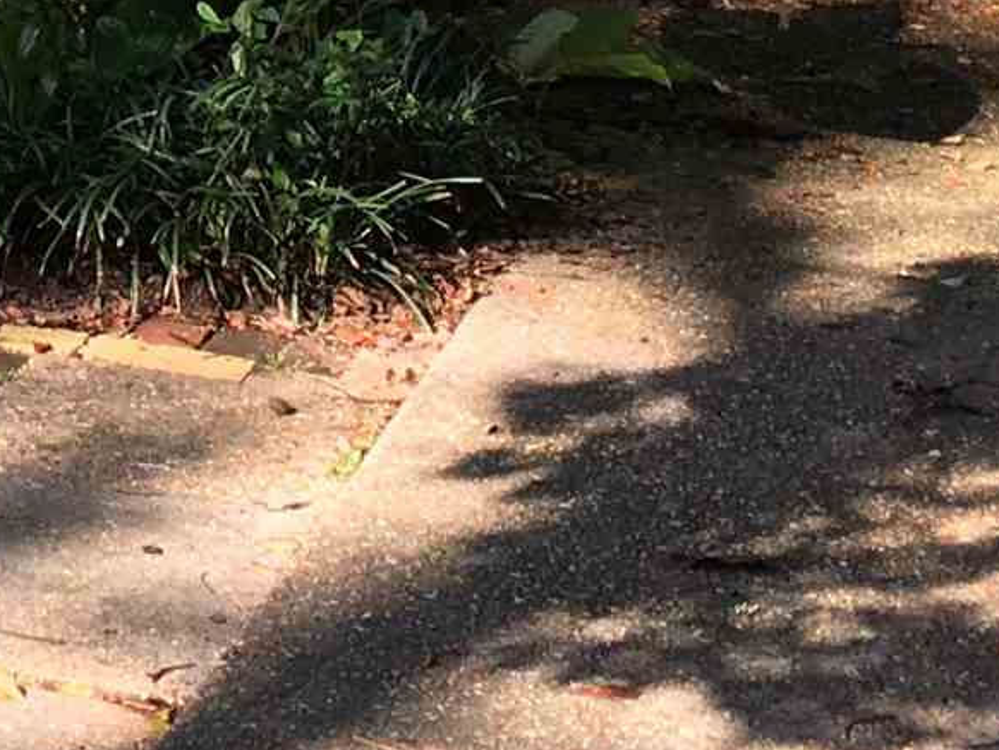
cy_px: -717
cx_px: -597
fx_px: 4417
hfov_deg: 12.2
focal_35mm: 153
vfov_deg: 9.2
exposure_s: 1/165
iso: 25
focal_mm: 4.15
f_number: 2.2
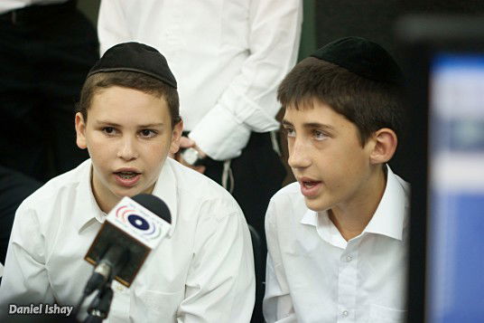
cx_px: 242
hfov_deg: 27.0
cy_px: 162
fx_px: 1008
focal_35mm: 75
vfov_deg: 18.2
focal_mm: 50
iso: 320
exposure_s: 1/125
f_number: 1.8
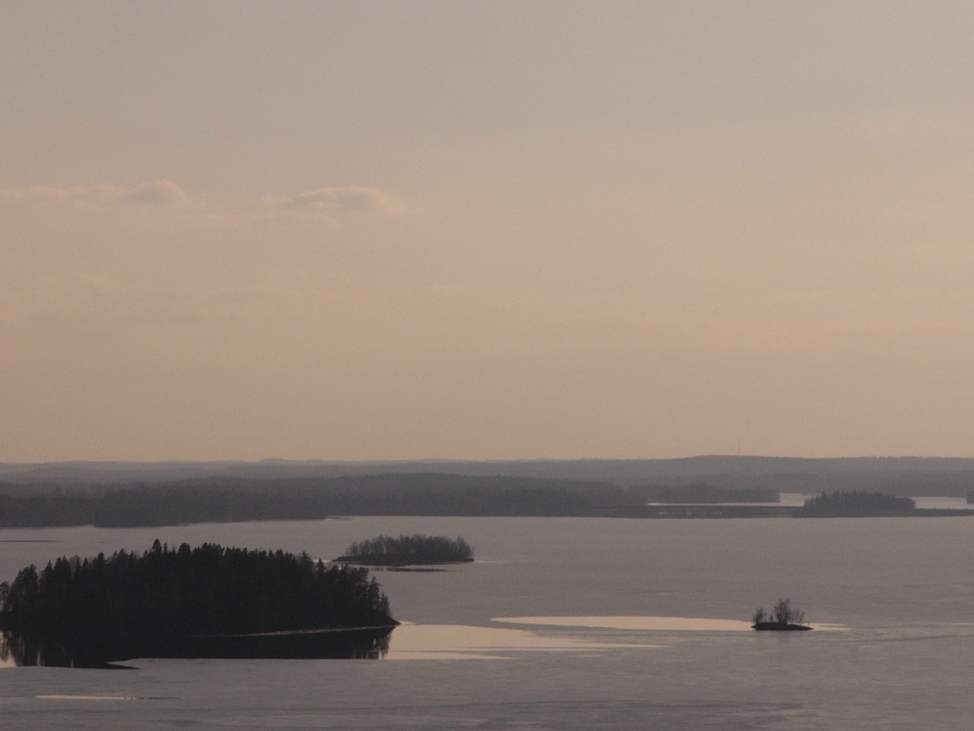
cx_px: 473
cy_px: 341
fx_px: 5233
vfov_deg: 8.0
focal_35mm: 186
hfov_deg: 10.6
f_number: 8
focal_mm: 22.5
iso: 50
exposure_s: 1/800
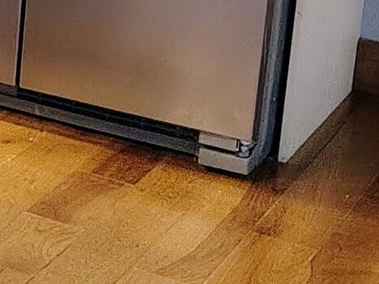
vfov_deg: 9.2
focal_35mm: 154
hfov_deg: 10.0
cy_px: -226
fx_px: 1686
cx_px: -709
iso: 1605
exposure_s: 1/60
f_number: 1.8
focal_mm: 5.56
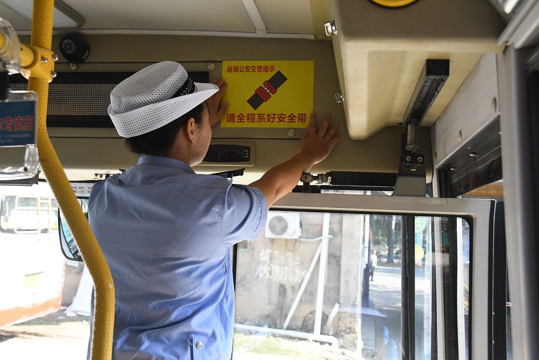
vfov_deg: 33.4
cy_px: 180
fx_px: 599
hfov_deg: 48.5
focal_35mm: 40
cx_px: 270
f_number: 5
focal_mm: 27
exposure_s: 1/2500
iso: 4000
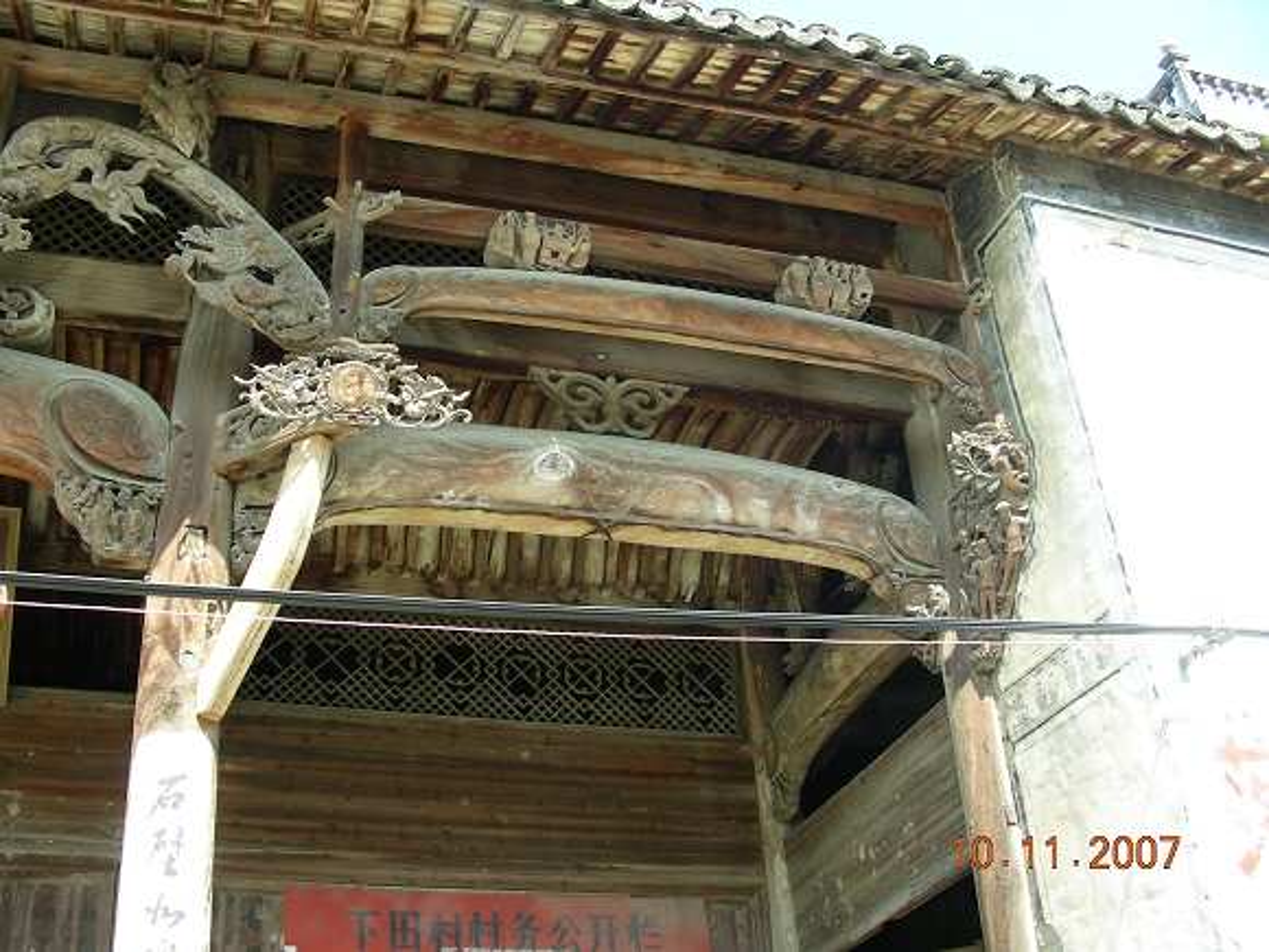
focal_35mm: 38
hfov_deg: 49.0
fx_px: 1393
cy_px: 476
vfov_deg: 37.7
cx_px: 634
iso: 50
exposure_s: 1/118
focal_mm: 6.3
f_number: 4
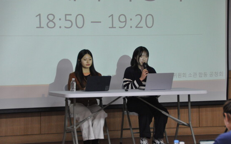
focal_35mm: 148
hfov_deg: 14.1
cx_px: 122
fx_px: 932
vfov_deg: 8.9
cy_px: 74
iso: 1600
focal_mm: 90
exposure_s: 1/125
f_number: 5.3
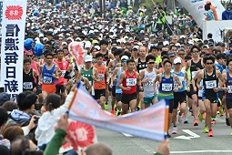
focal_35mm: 461
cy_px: 68
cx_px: 156
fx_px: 2971
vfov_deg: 3.0
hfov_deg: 4.5
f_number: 9
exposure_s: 1/1000
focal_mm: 240
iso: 800
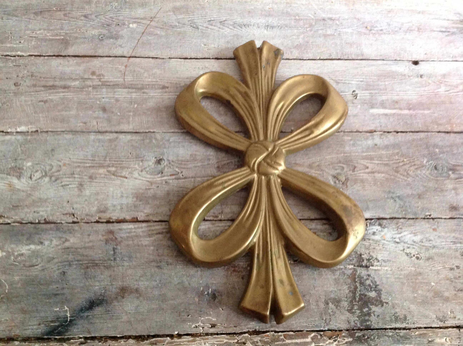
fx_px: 467
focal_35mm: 35
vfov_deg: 40.6
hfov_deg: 52.7
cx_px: 232
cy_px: 173
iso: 500
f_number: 2.4
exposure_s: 1/15
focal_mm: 4.28
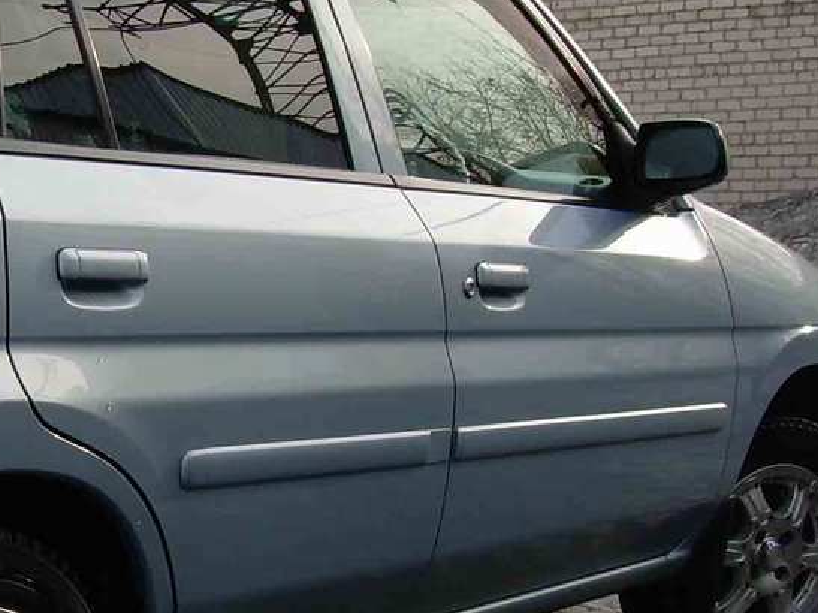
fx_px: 2103
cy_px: 305
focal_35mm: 89
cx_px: 0
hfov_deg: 21.3
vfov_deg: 16.6
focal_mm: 6.3
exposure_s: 1/177
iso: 50
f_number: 4.6
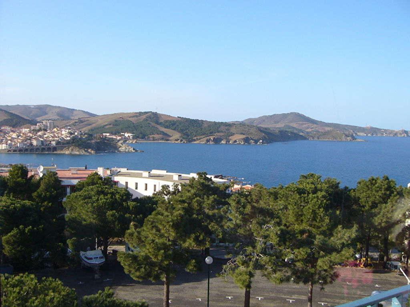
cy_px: 154
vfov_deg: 40.7
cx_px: 205
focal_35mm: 35
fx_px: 415
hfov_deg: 52.6
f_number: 5.6
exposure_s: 1/125
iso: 80
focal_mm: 5.8
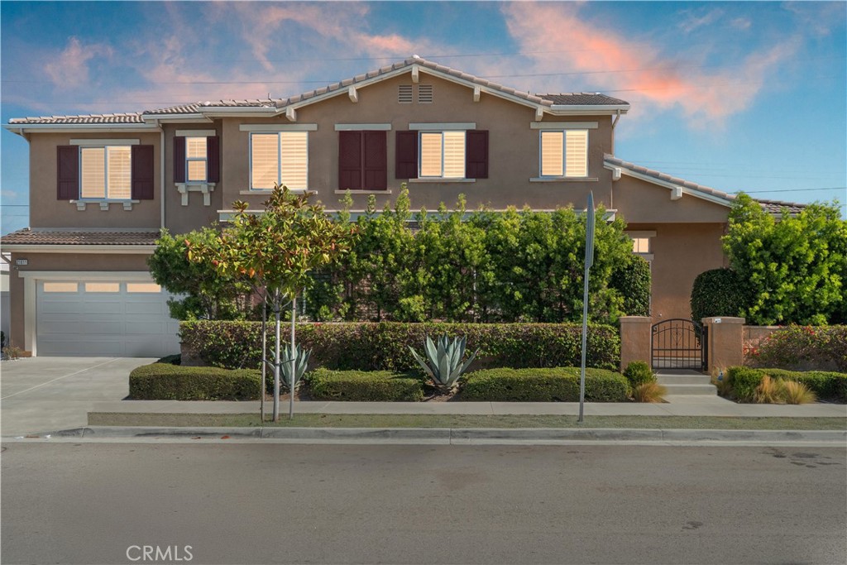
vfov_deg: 42.3
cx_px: 424
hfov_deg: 60.3
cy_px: 282
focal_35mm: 31
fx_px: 729
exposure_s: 1/500
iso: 1000
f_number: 8
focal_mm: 31
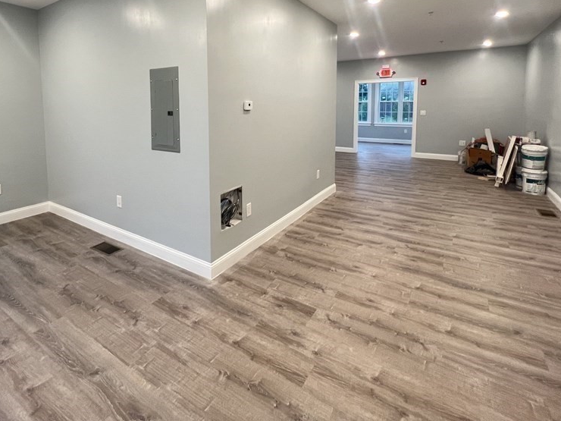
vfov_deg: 69.0
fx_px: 292
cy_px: 130
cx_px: 240
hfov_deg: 87.2
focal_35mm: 18
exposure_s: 1/60
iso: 200
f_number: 1.8
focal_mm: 1.57
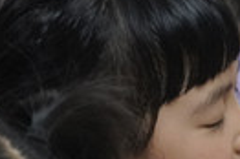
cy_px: 309
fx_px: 1973
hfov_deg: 7.0
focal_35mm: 296
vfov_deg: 4.6
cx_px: 99
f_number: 5.6
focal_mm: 43
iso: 6400
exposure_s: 1/125
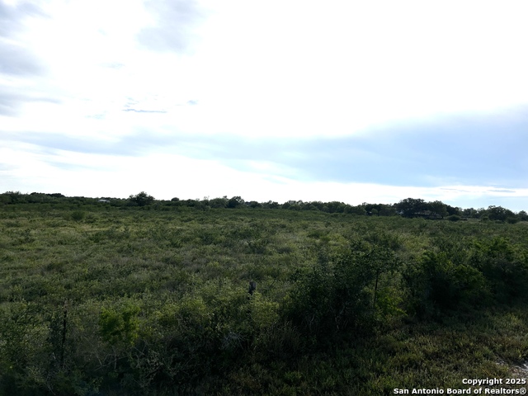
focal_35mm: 26
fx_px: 397
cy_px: 198
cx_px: 264
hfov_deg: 67.3
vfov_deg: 53.1
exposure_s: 1/11364
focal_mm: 5.7
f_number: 1.5
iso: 50
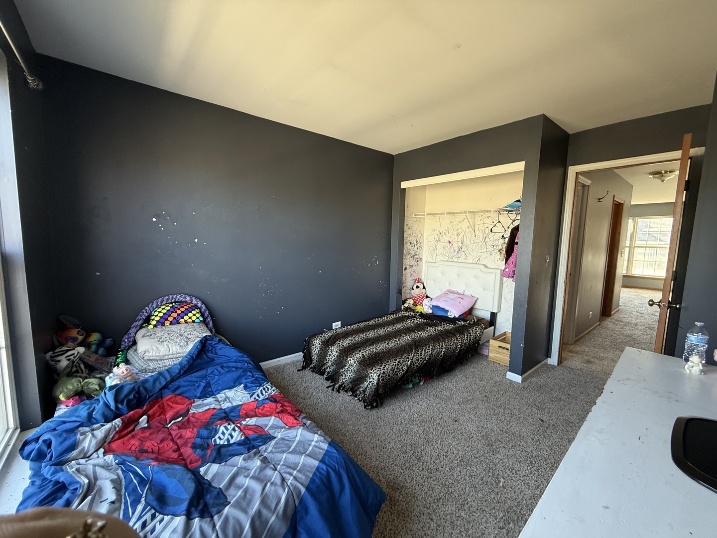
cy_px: 269
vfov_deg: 85.7
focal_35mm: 14
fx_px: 290
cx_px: 358
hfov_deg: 102.1
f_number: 2.2
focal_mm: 2.22
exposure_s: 1/99
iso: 320
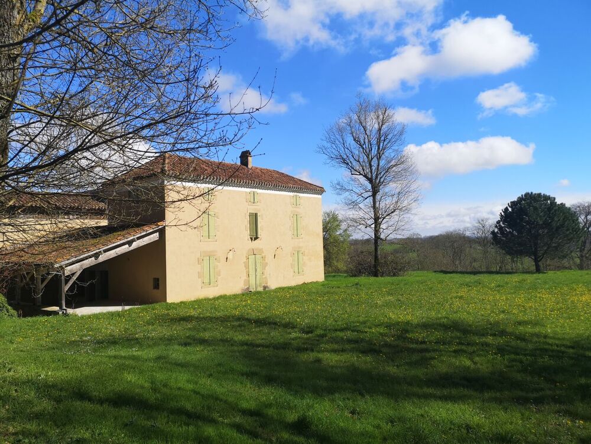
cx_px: 296
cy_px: 222
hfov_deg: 65.3
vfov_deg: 51.4
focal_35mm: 27
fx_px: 461
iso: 50
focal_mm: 5.58
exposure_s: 1/2370
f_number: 1.8
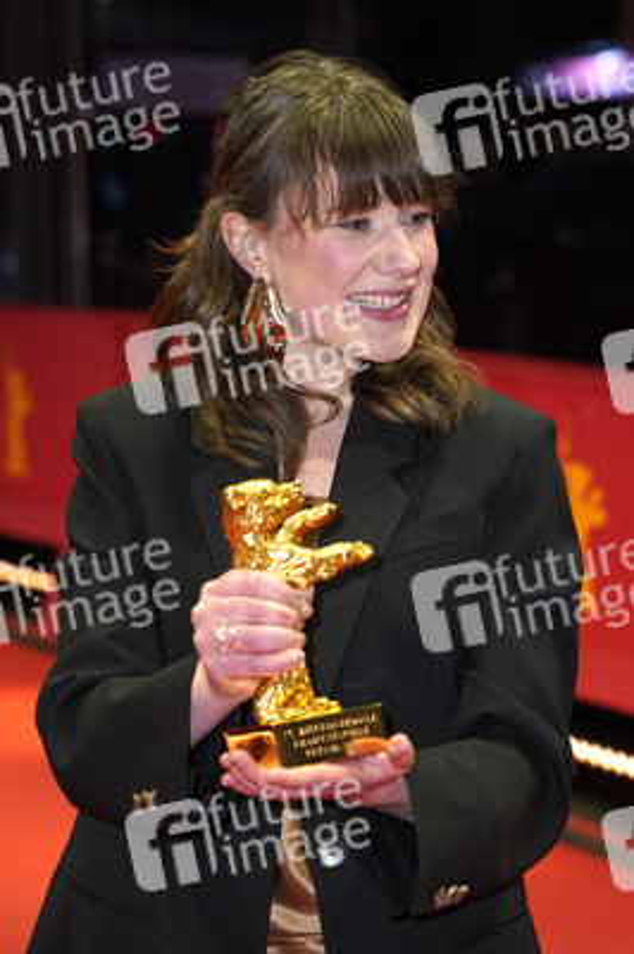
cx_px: 317
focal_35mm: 132
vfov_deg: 15.5
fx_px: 3493
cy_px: 477
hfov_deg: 10.4
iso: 1250
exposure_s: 1/160
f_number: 6.3
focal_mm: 132
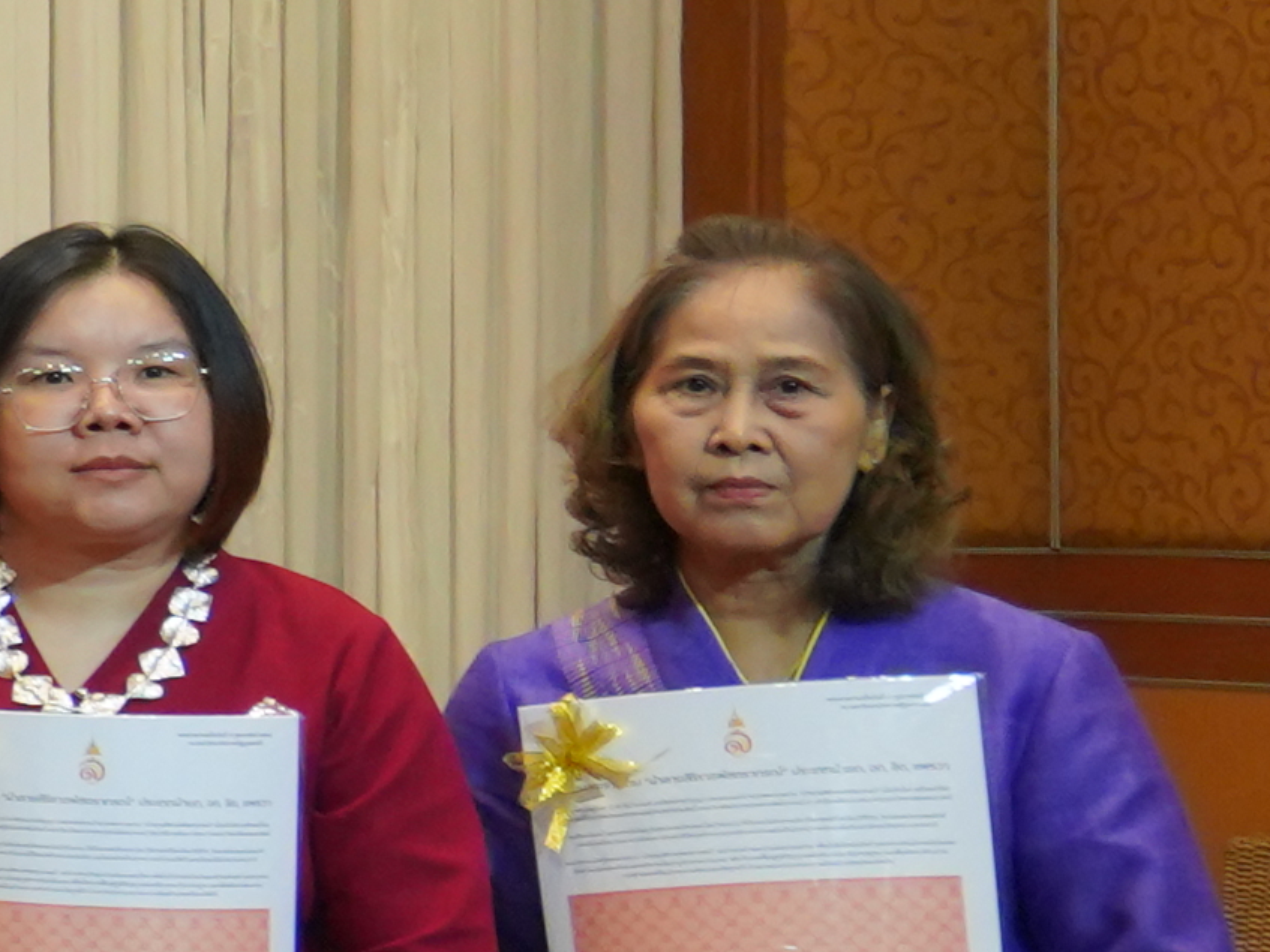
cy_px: 396
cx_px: -2876
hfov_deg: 9.6
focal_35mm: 143
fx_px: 5246
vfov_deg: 10.4
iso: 2000
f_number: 4
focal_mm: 21
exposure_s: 1/200
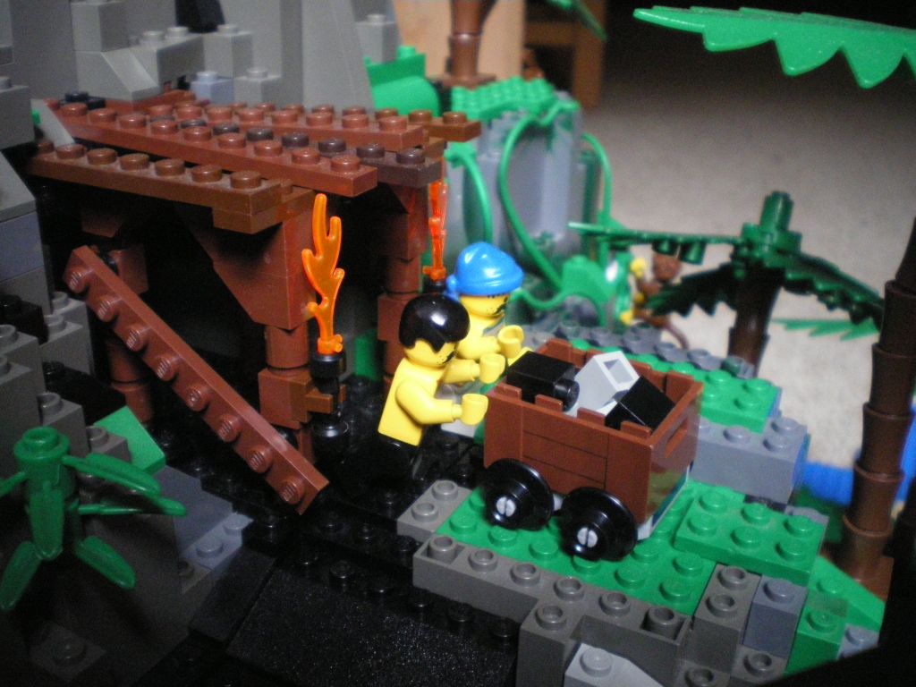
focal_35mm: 36
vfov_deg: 39.7
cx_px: 458
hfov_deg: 51.4
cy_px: 344
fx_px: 953
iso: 800
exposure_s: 1/50
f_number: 3.1
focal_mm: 6.3
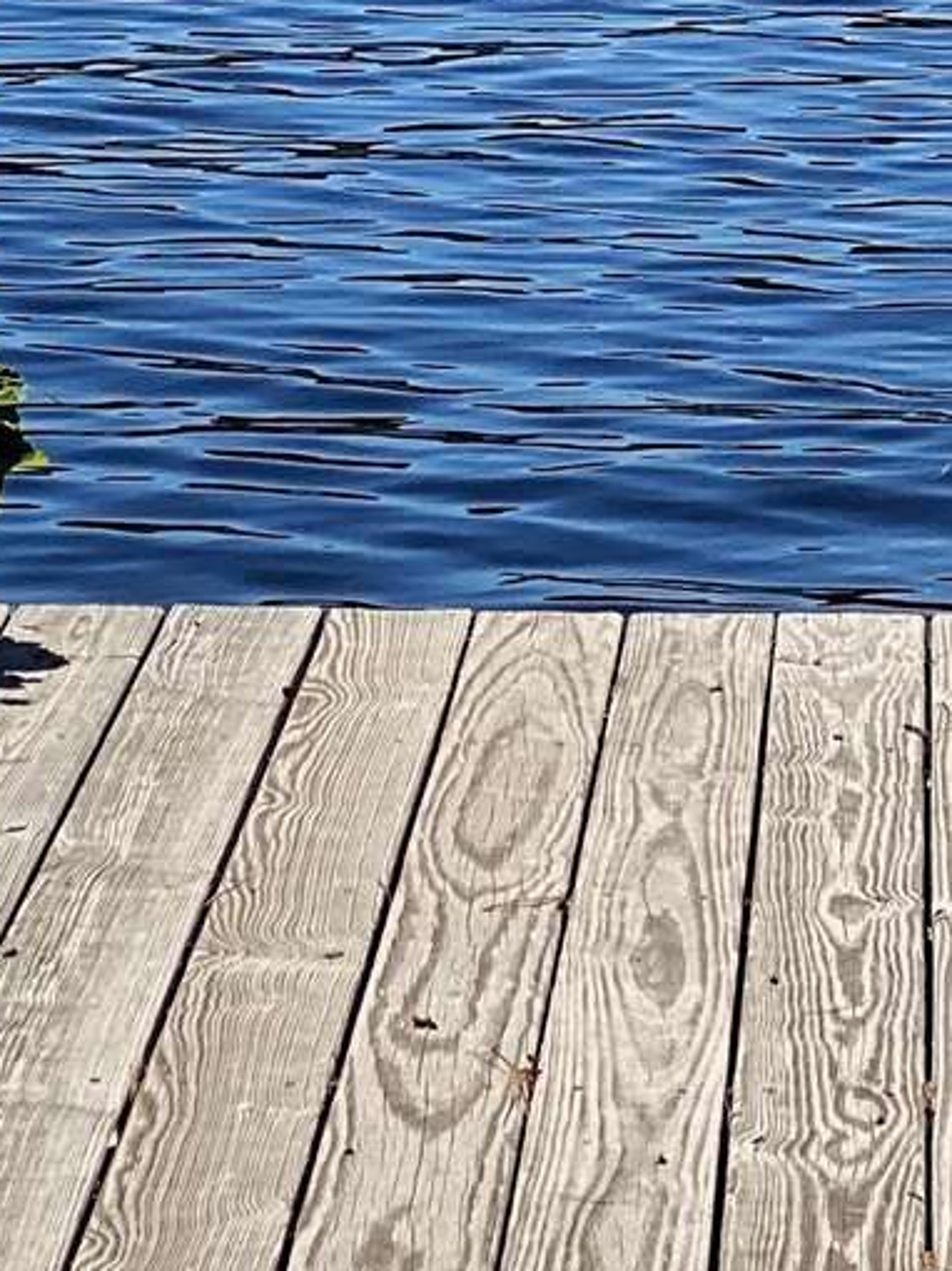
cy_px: -1072
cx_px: 763
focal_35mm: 235
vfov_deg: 8.1
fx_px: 8624
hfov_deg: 6.3
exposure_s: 1/1597
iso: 20
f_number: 2
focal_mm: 6
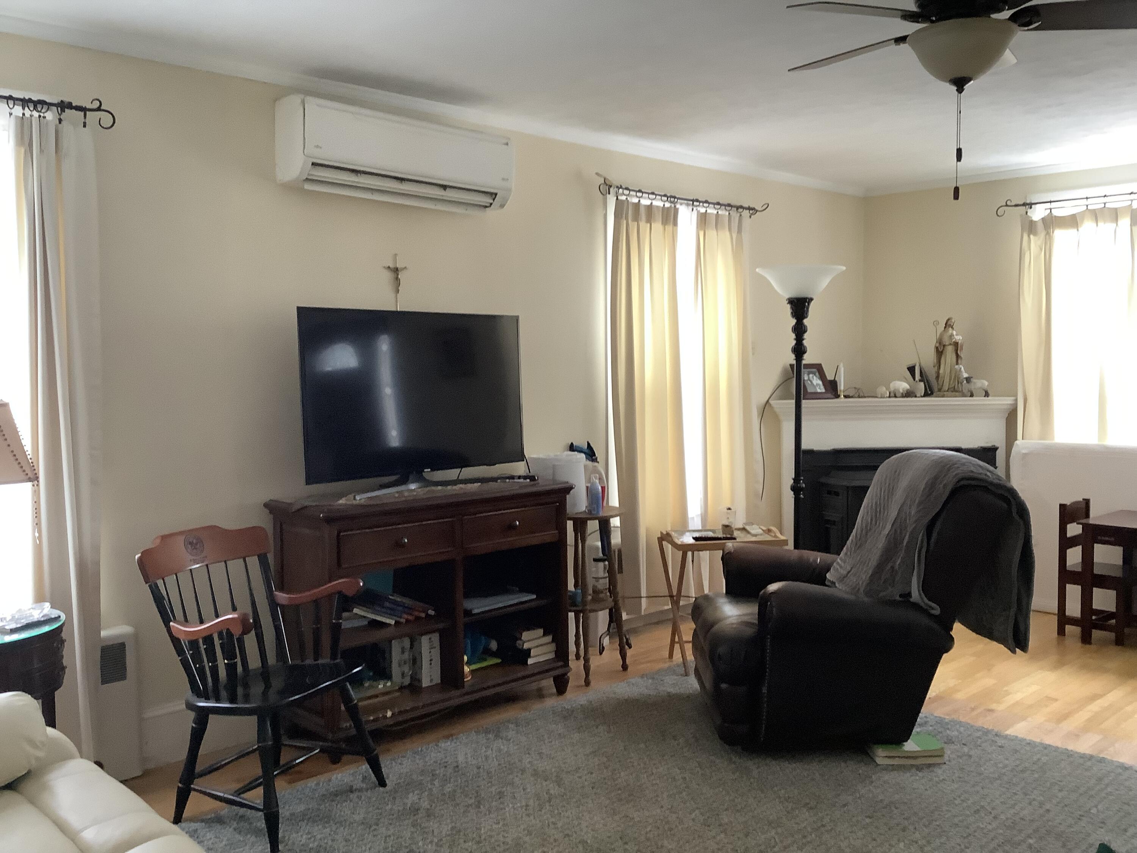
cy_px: 426
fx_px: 1018
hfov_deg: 58.4
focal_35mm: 31
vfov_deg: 45.4
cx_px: 568
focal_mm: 3.3
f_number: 2.4
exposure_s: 1/33
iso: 250
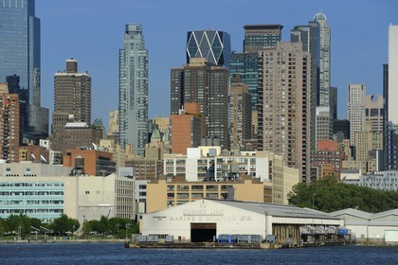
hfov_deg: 11.7
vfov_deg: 7.8
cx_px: 199
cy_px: 132
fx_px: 1935
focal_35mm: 175
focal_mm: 175
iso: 200
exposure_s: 1/500
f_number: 9
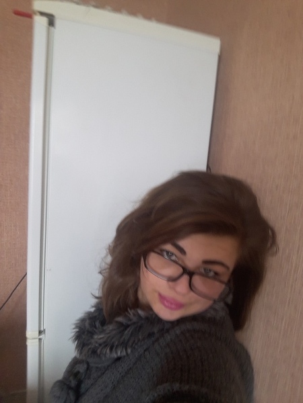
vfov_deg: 73.9
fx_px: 268
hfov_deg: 58.9
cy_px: 202
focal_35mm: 23
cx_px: 152
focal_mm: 2
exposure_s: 1/17
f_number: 1.9
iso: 100
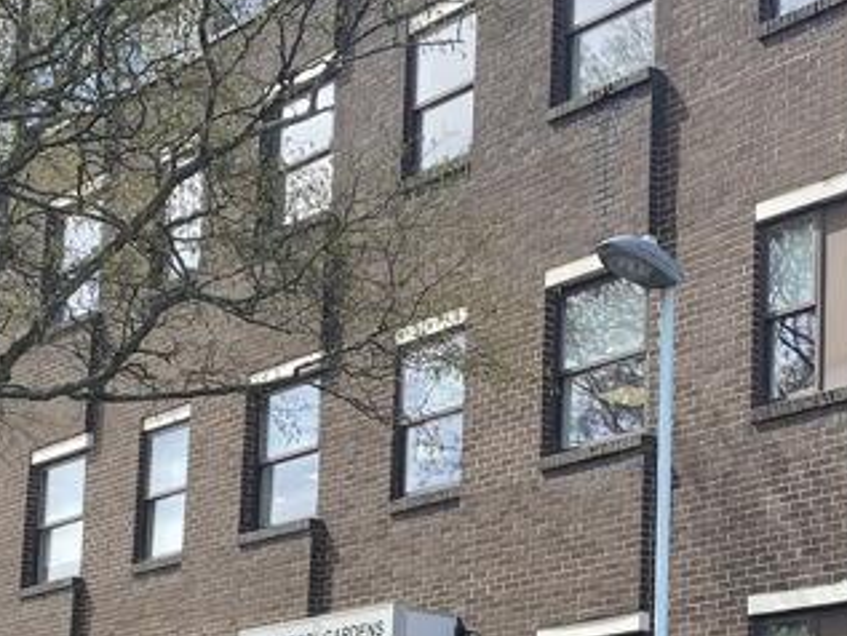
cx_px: 695
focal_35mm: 84
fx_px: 2056
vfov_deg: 17.2
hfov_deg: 22.9
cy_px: 641
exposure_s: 1/799
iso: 32
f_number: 1.8
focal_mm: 4.25
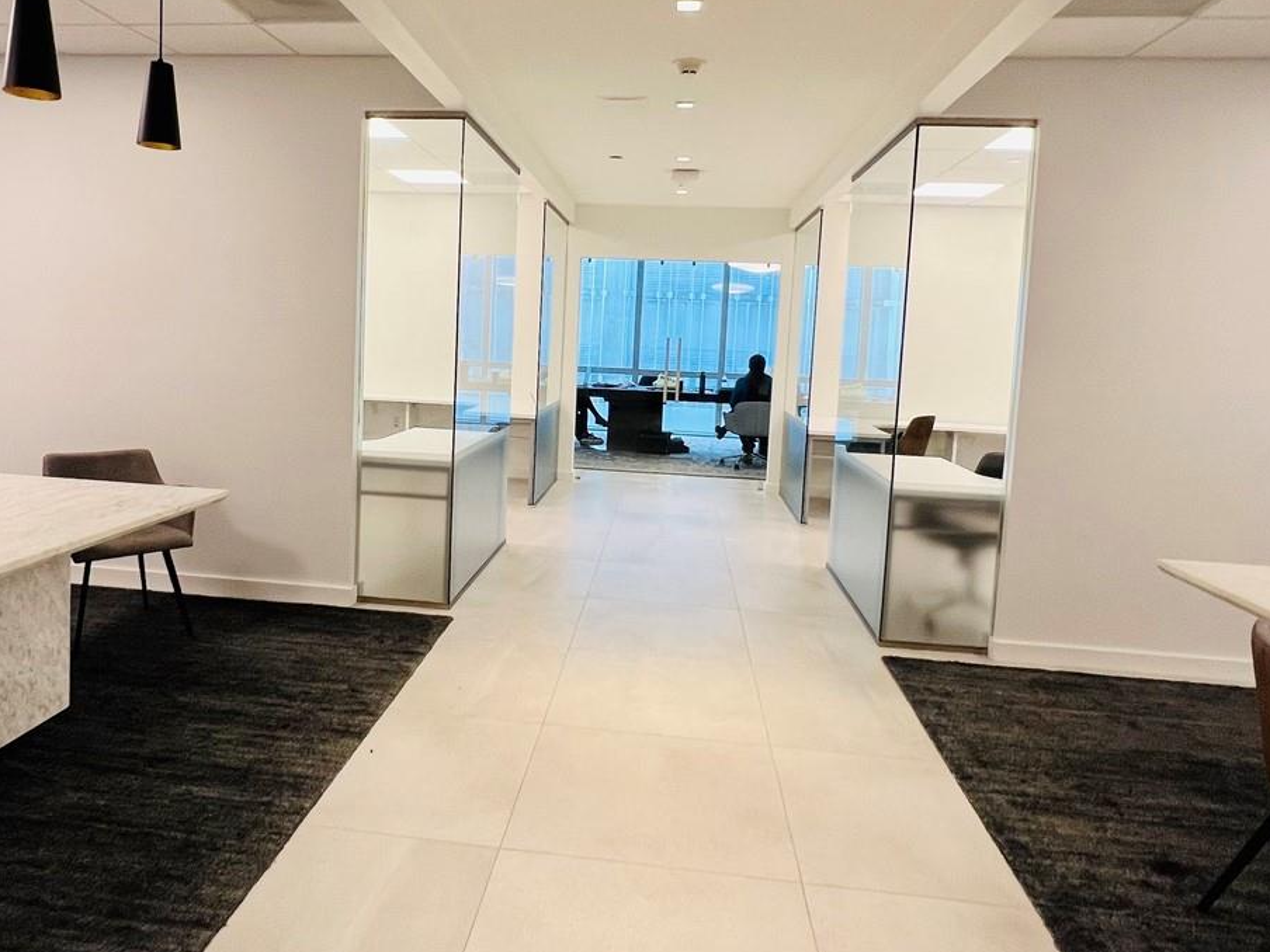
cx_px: 558
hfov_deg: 73.6
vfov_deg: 58.6
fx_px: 844
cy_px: 400
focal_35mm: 23
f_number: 1.8
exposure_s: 1/120
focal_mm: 1.57
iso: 100
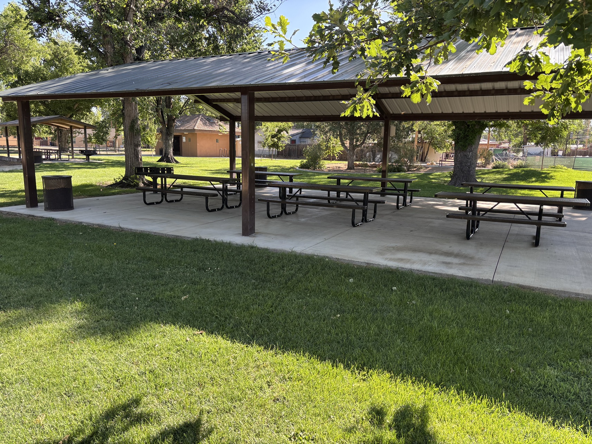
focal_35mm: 26
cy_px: 222
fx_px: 445
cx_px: 296
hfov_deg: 67.3
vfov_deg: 53.1
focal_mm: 5.96
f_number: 1.6
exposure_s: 1/366
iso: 50
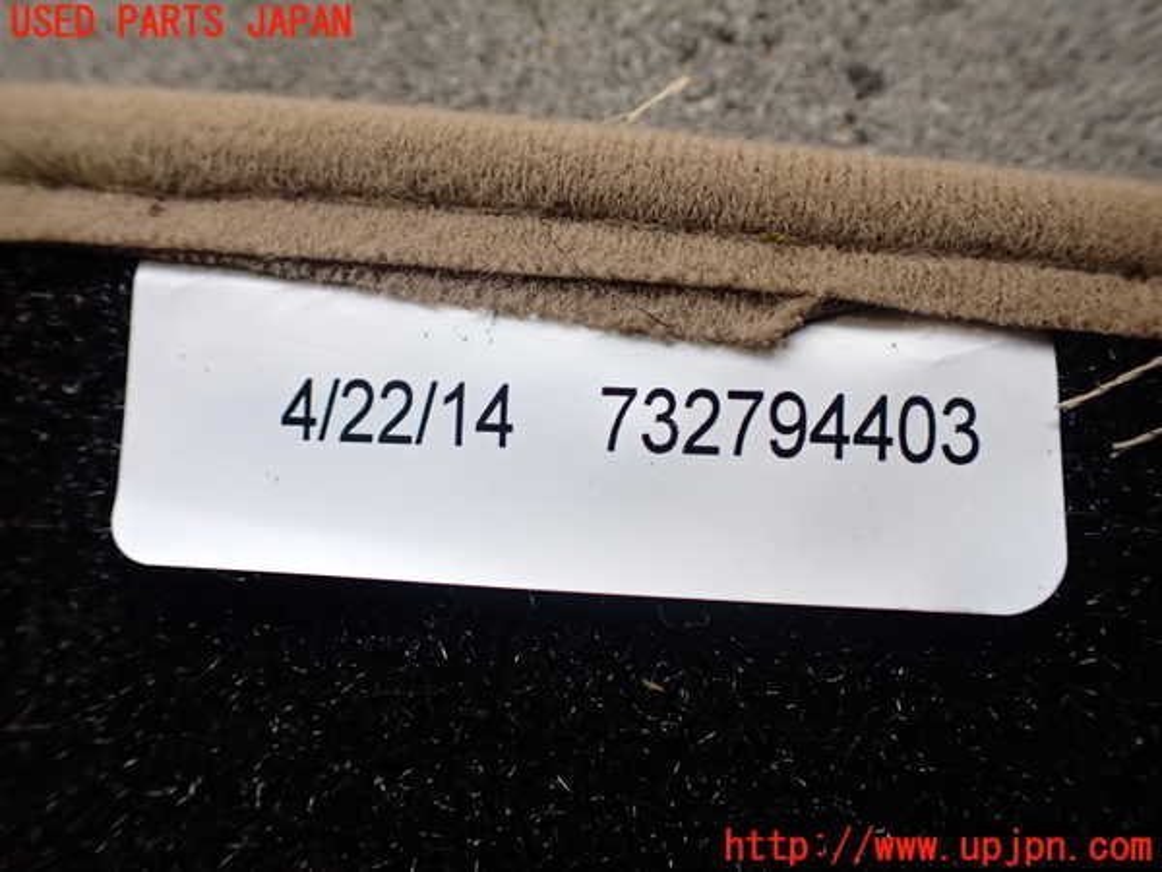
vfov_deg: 46.8
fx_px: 1007
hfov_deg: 60.0
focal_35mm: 30
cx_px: 581
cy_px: 436
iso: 200
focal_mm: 5.4
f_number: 2.3
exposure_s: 1/125
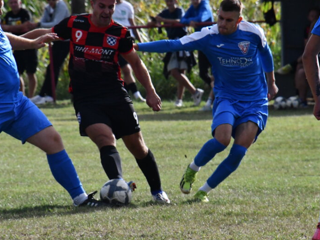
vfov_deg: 2.3
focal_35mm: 639
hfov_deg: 3.1
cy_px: 106
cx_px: 157
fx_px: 5908
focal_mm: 300
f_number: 14
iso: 3200
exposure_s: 1/3200
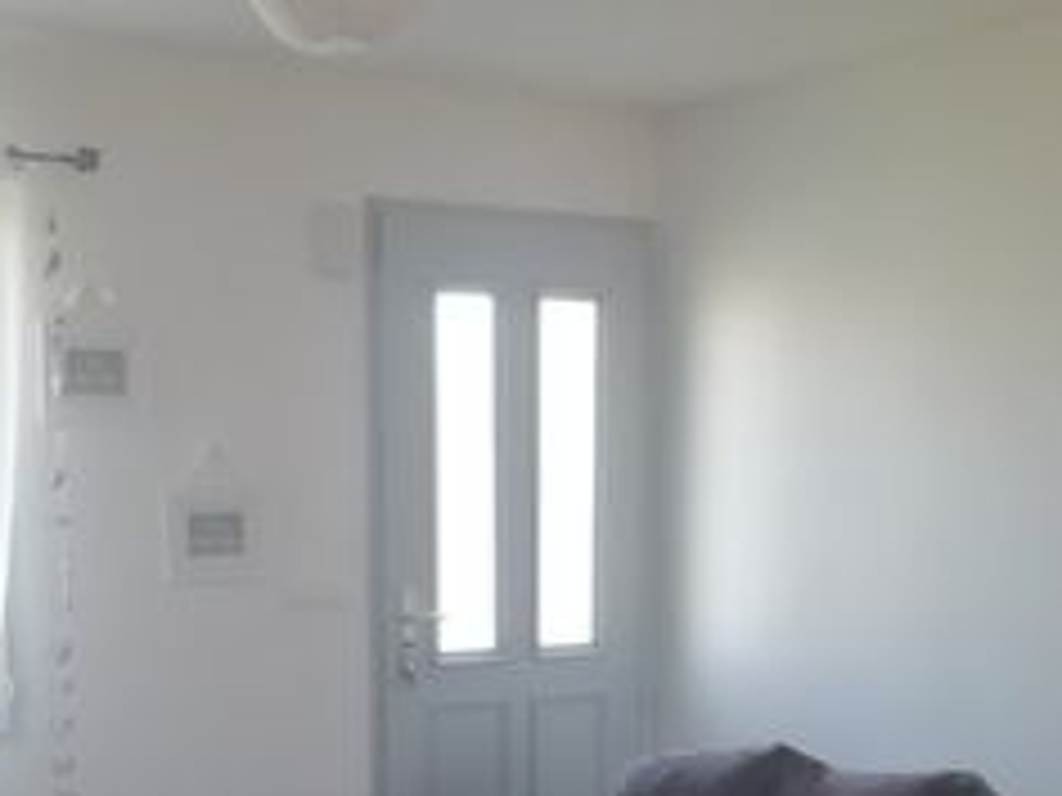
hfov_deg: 29.3
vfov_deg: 21.3
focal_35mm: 66
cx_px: 428
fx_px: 2025
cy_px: 832
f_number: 2.2
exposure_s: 1/33.3
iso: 80
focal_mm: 3.21
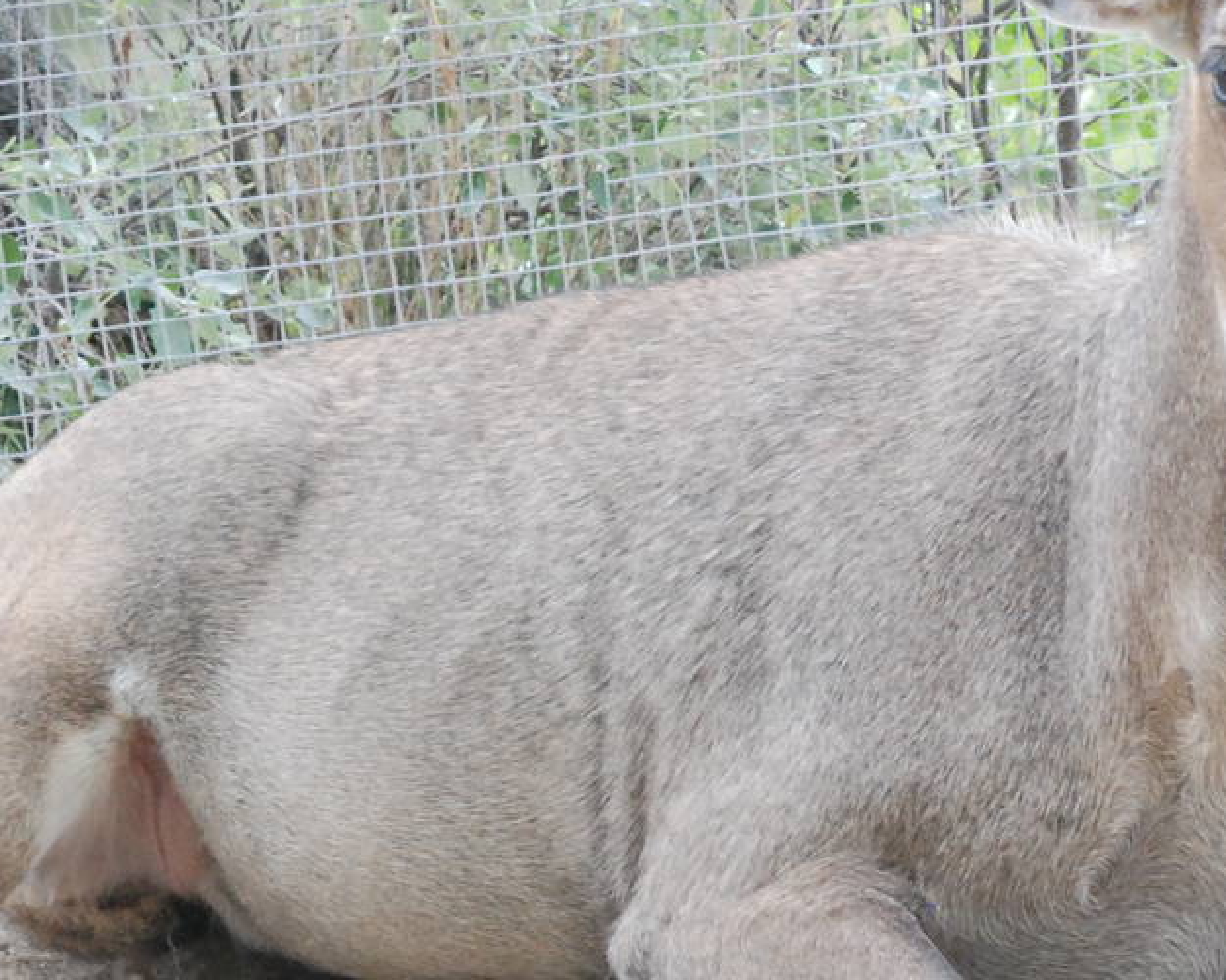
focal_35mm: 487
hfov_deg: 4.0
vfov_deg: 3.2
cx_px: 847
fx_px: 17678
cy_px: 446
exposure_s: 1/160
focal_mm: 135
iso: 1600
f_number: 11
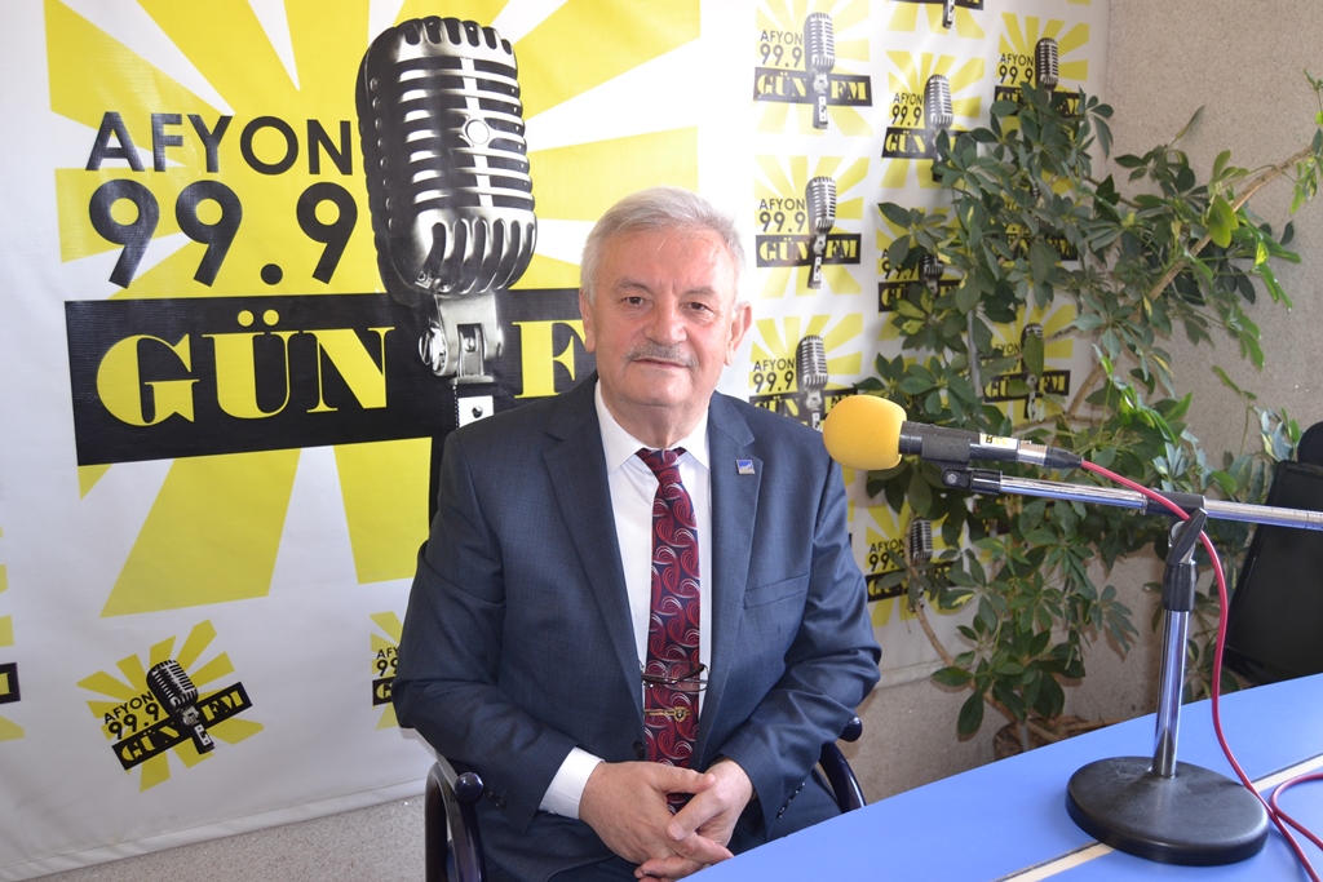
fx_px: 1103
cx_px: 662
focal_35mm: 30
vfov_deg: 43.6
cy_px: 441
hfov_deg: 61.9
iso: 400
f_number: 3.5
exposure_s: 1/60
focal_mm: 20
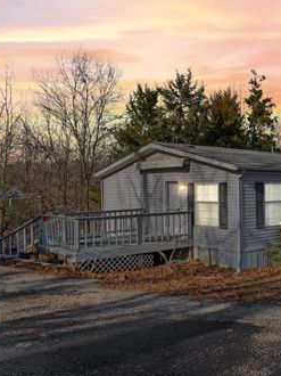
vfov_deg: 51.8
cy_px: 189
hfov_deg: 36.4
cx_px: 273
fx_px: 386
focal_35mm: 36
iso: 200
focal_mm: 16.3
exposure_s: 1/100
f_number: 9
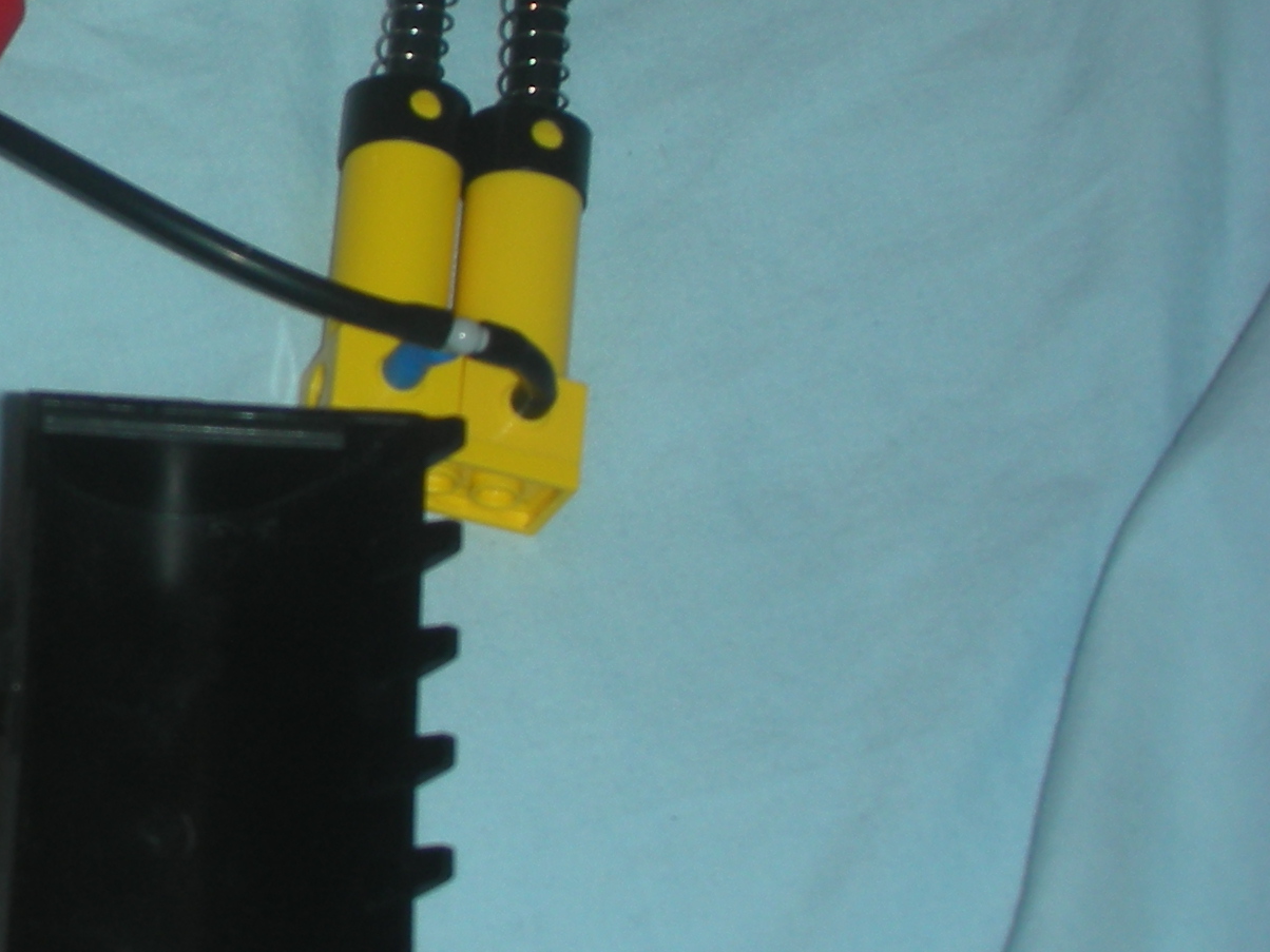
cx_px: -194
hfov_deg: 15.4
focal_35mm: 124
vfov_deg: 11.9
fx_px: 4549
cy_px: 116
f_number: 3.7
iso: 50
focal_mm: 8.8
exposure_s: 1/60.1
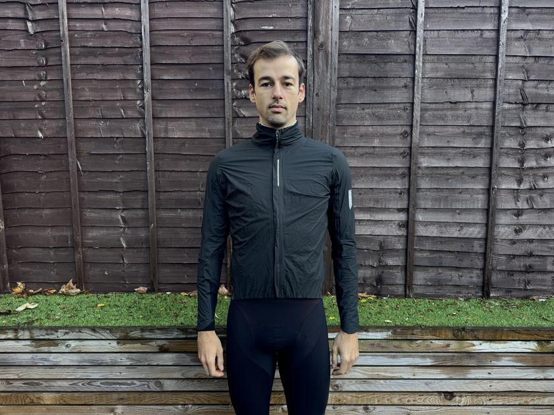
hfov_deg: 71.6
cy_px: 208
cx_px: 277
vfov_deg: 56.8
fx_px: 384
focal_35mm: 24
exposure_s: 1/121
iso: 64
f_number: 1.78
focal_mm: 6.76
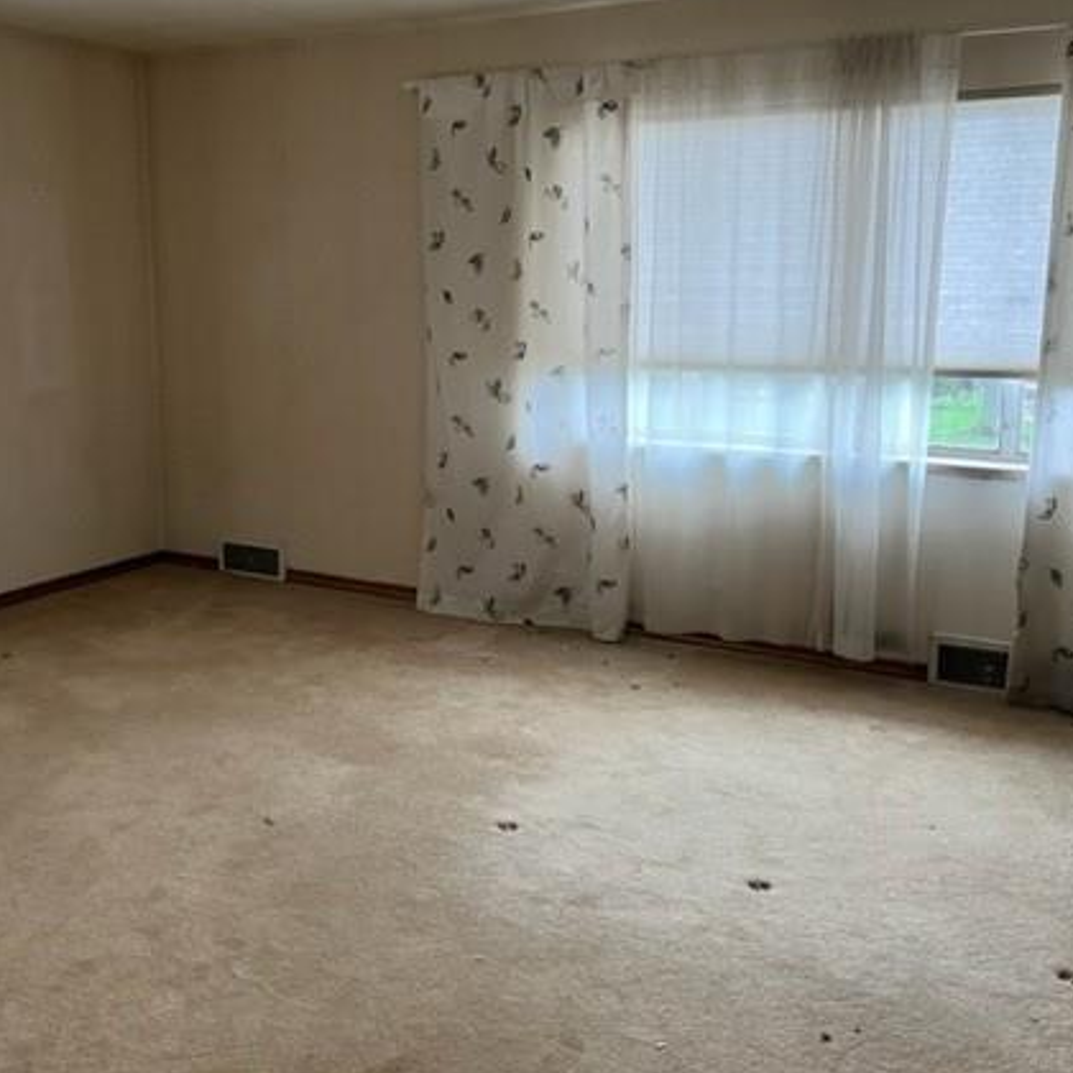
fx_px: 1227
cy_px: 468
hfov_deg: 47.1
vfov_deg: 47.1
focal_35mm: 35
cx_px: 478
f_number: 1.6
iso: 100
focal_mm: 5.1
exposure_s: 1/60
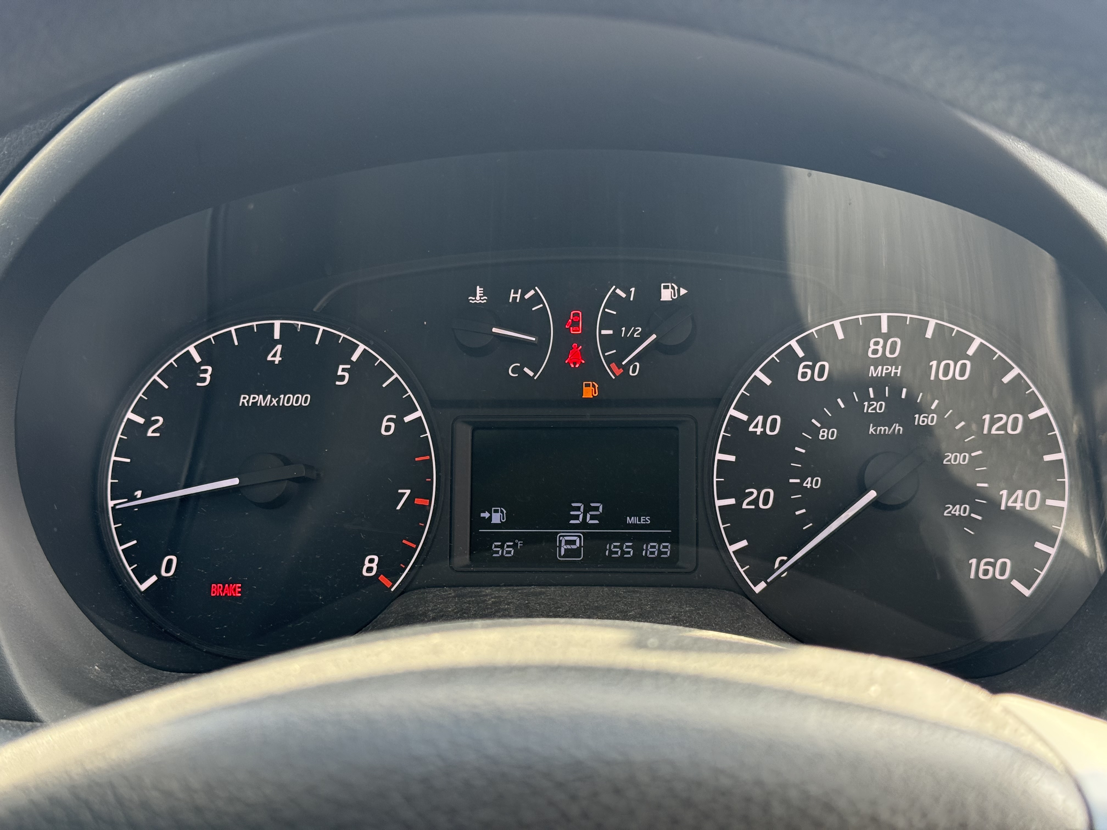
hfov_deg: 39.7
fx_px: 1535
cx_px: 554
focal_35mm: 48
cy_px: 415
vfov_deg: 30.3
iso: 125
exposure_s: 1/242
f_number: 1.78
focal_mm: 6.76
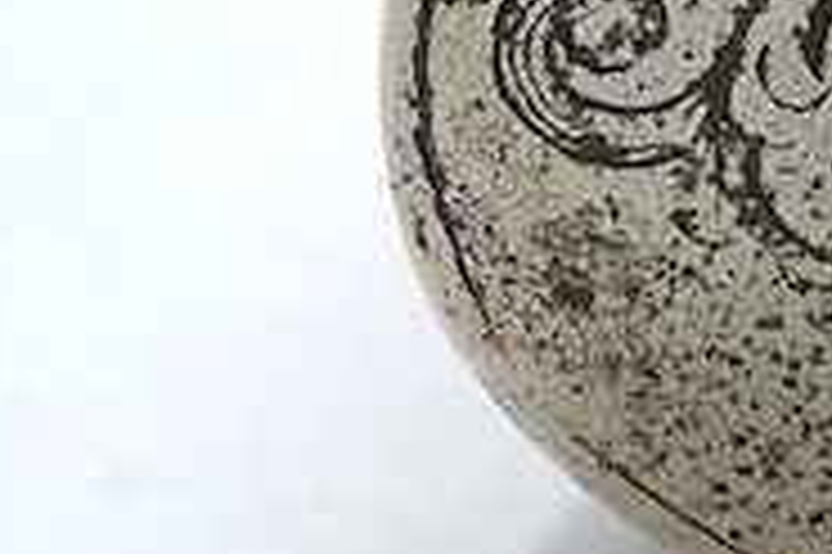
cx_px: 1968
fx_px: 6327
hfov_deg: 7.1
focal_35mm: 274
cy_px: 5
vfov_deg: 5.0
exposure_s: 1/100
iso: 64
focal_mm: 30
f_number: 22
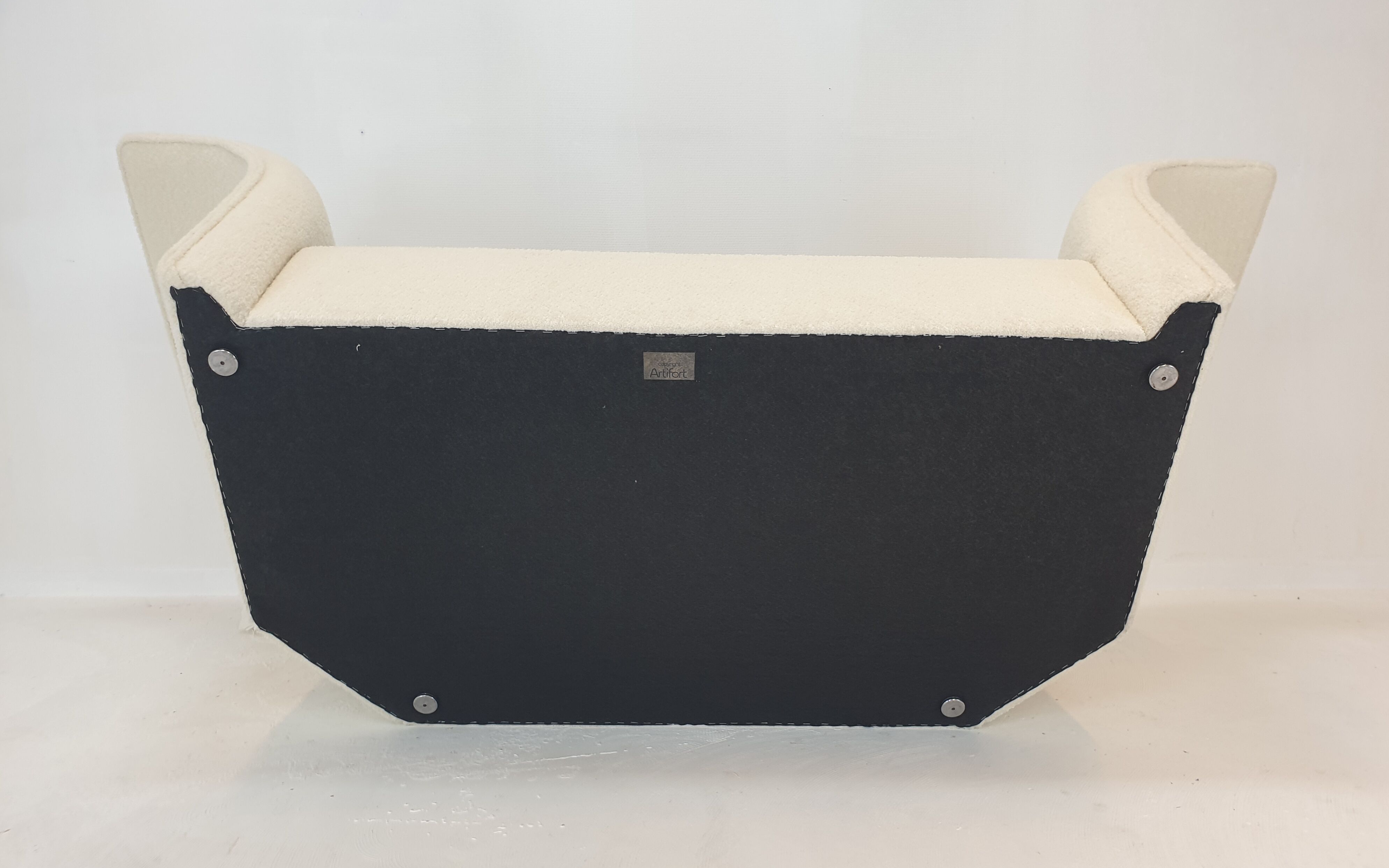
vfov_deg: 44.5
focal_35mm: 28
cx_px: 700
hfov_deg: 66.5
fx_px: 1060
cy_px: 481
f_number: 2.4
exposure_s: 1/100
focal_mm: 4.3
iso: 80
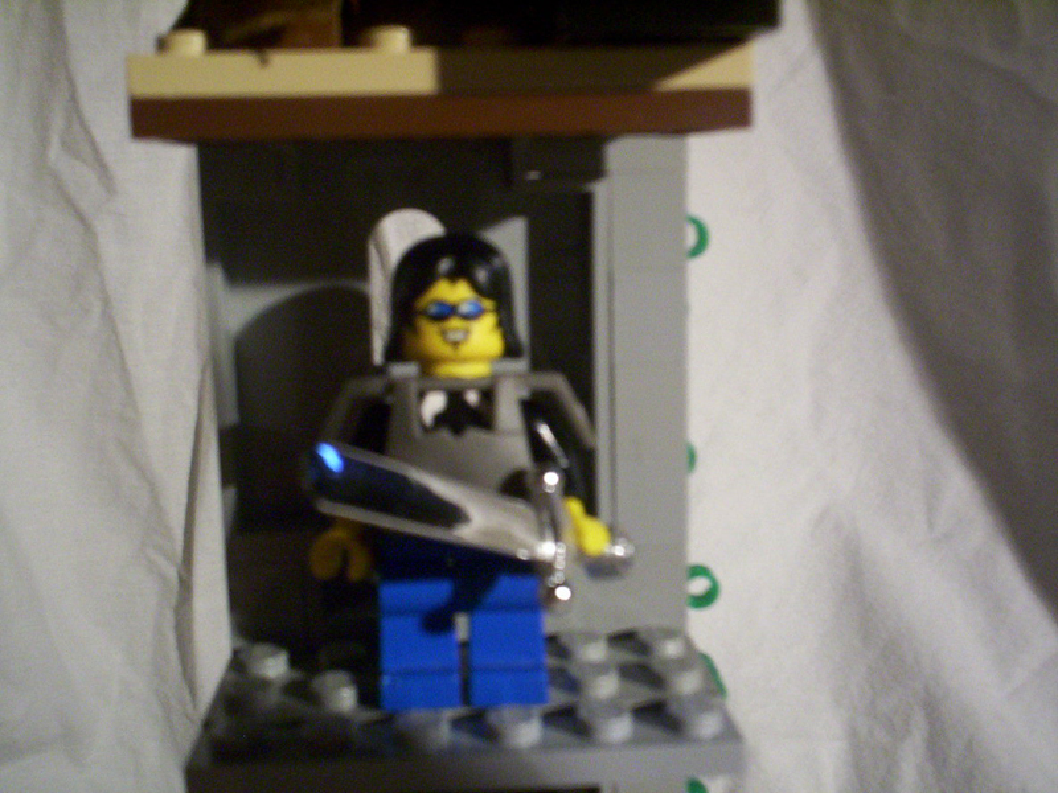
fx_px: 1161
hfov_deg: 49.0
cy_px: 396
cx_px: 529
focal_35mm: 38
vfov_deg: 37.7
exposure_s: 1/8.75
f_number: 4.5
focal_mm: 4.99
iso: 200
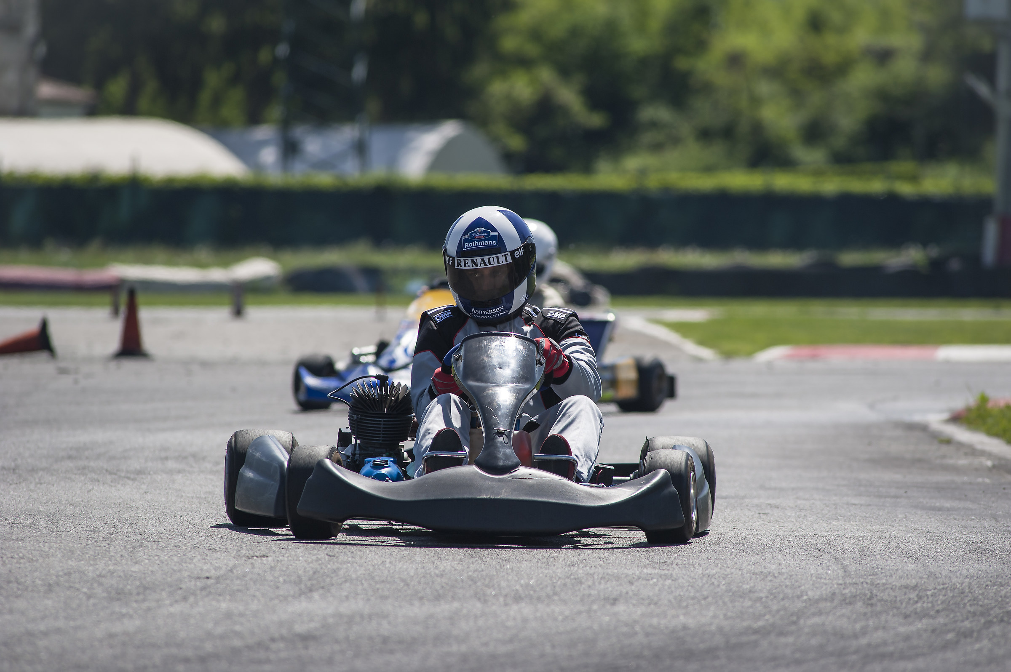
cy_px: 336
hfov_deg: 6.9
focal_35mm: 300
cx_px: 506
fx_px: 8418
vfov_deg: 4.6
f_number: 6.3
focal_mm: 300
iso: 200
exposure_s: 1/1600
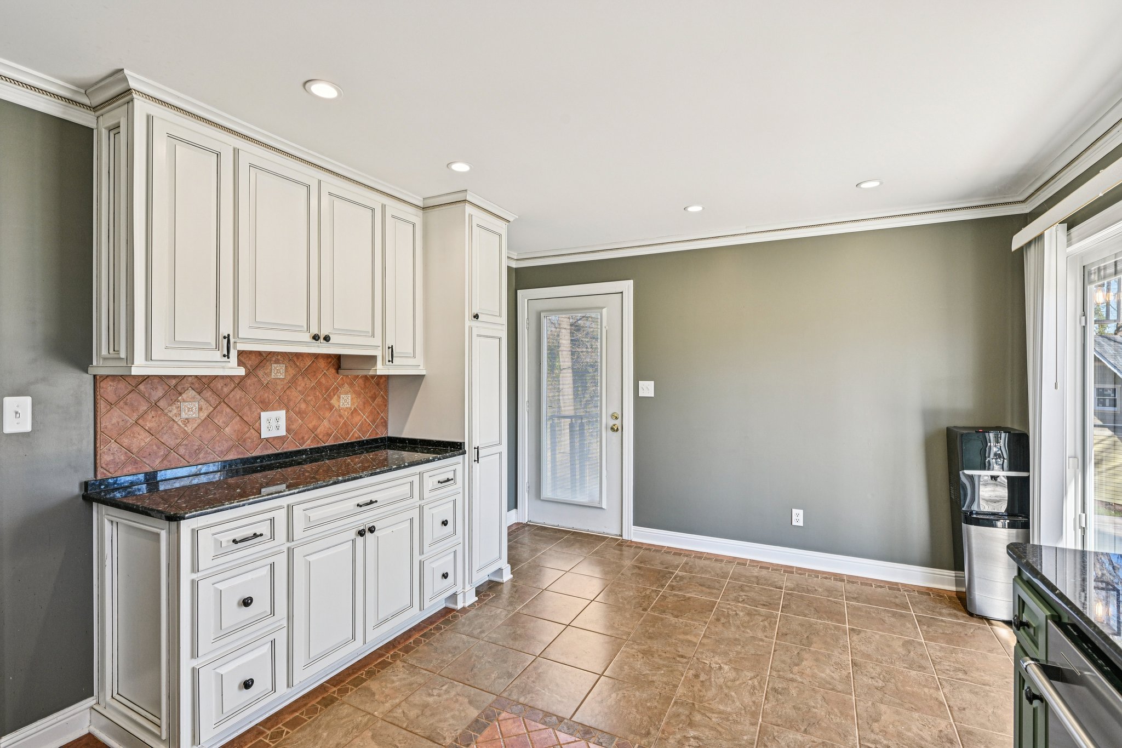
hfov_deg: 95.0
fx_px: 514
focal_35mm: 16
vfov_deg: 72.0
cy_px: 374
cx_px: 561
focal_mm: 16.5
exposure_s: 1/15
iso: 110
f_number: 8
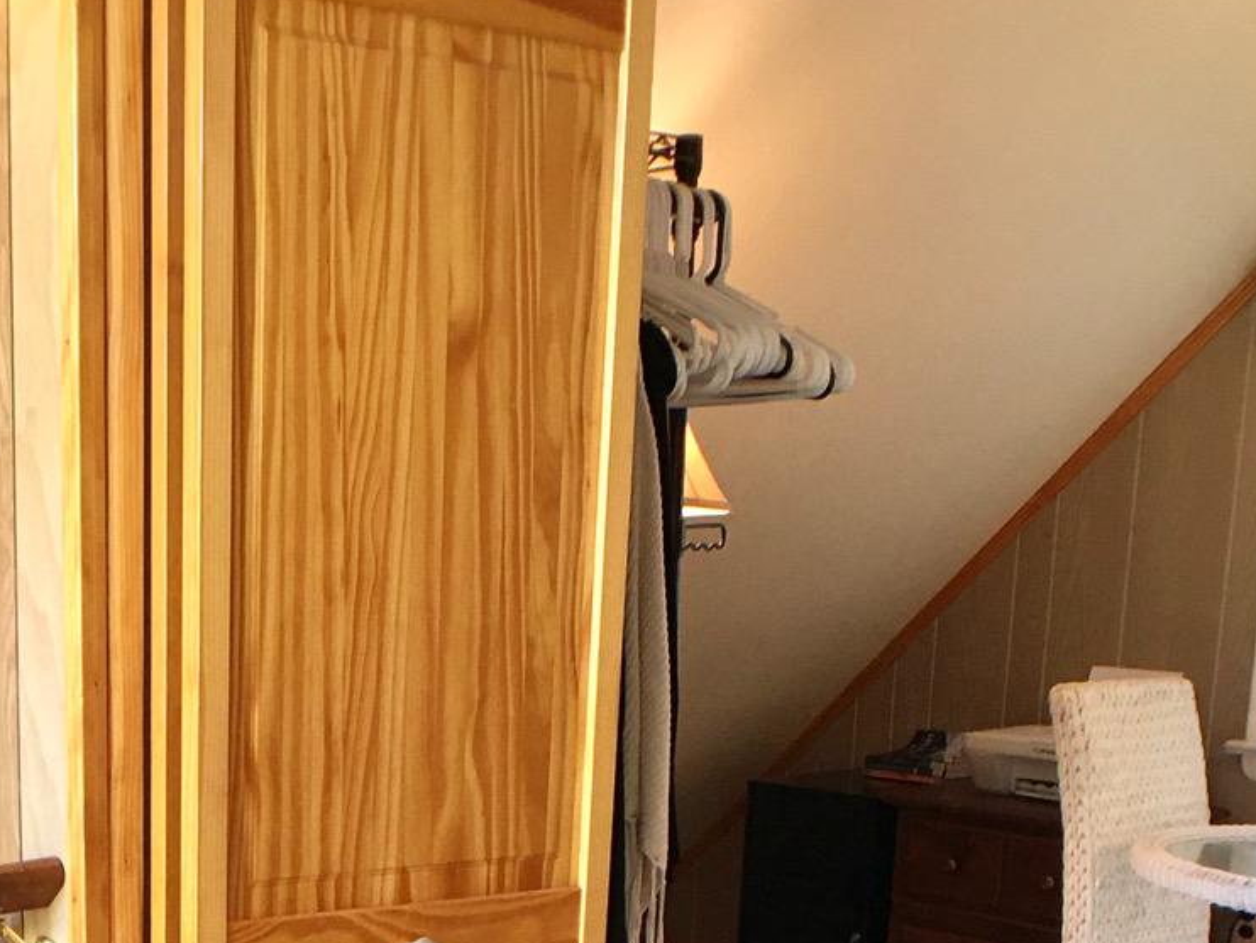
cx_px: 244
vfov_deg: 17.6
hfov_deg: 24.0
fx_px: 2904
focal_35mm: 80
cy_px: 1117
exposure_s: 1/15
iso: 32
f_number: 2.2
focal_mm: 4.15
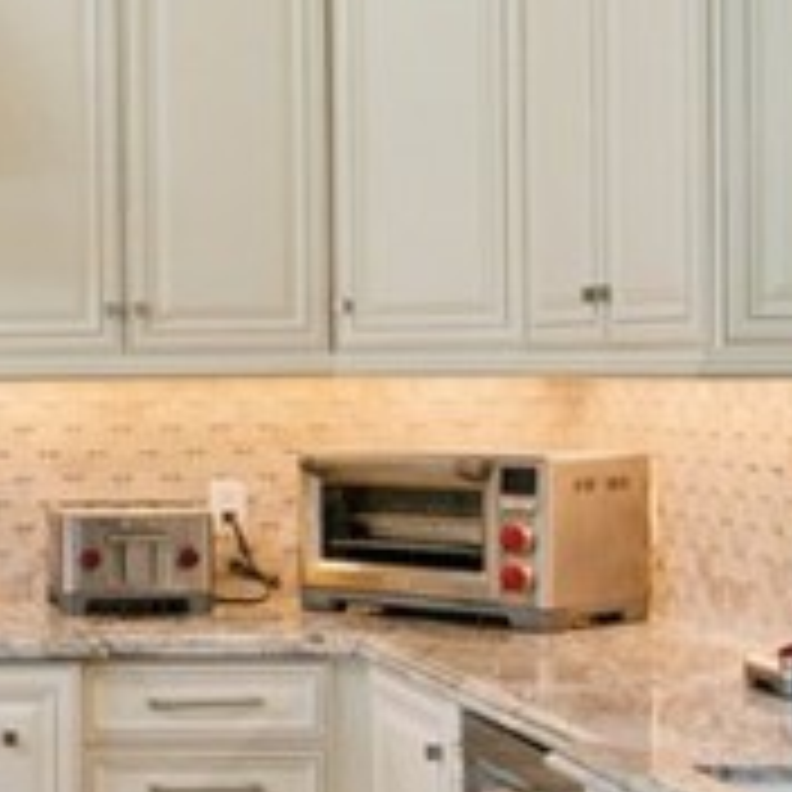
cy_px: 344
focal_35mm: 89
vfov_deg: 19.5
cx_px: -292
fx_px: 2304
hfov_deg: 18.0
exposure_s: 1/125
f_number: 6.3
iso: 400
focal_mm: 18
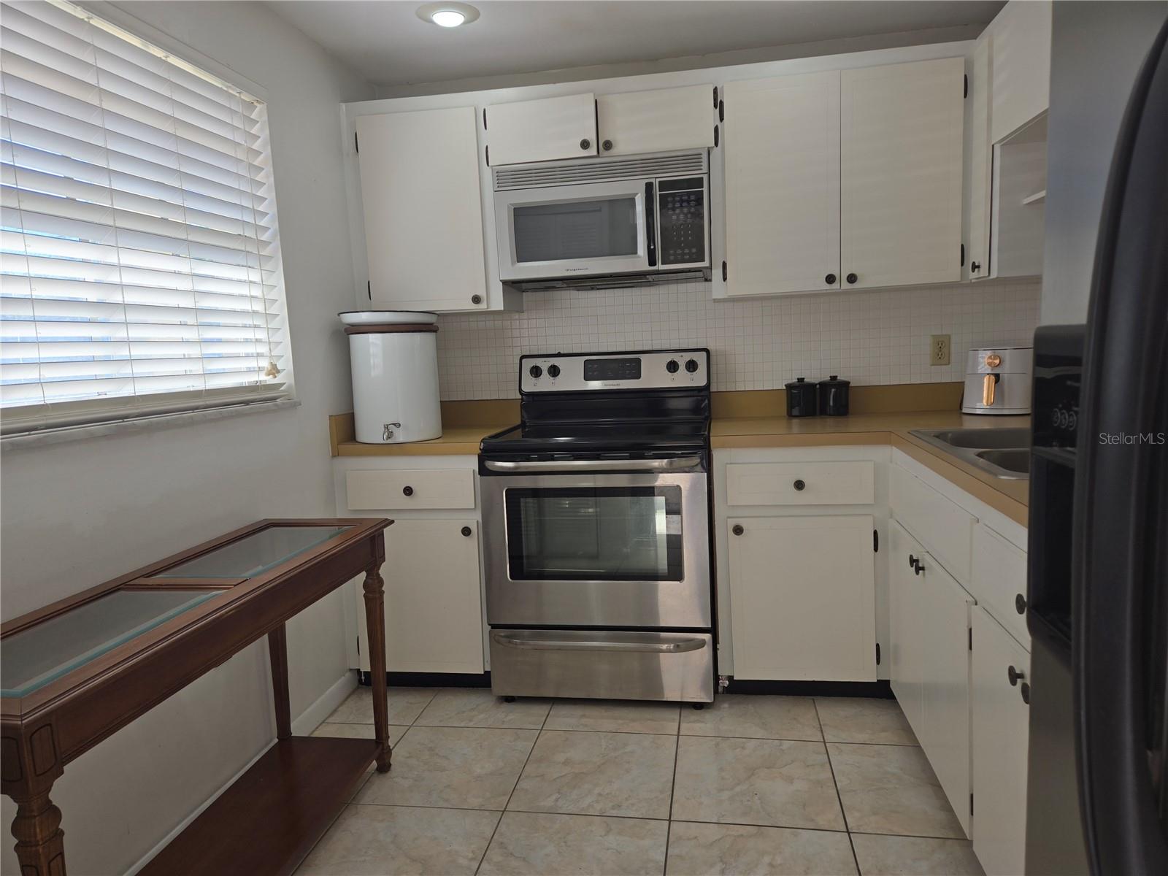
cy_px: 438
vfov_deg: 58.9
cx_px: 584
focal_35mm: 23
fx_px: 776
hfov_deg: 73.9
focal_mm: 5.4
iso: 25
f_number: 1.8
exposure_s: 1/247
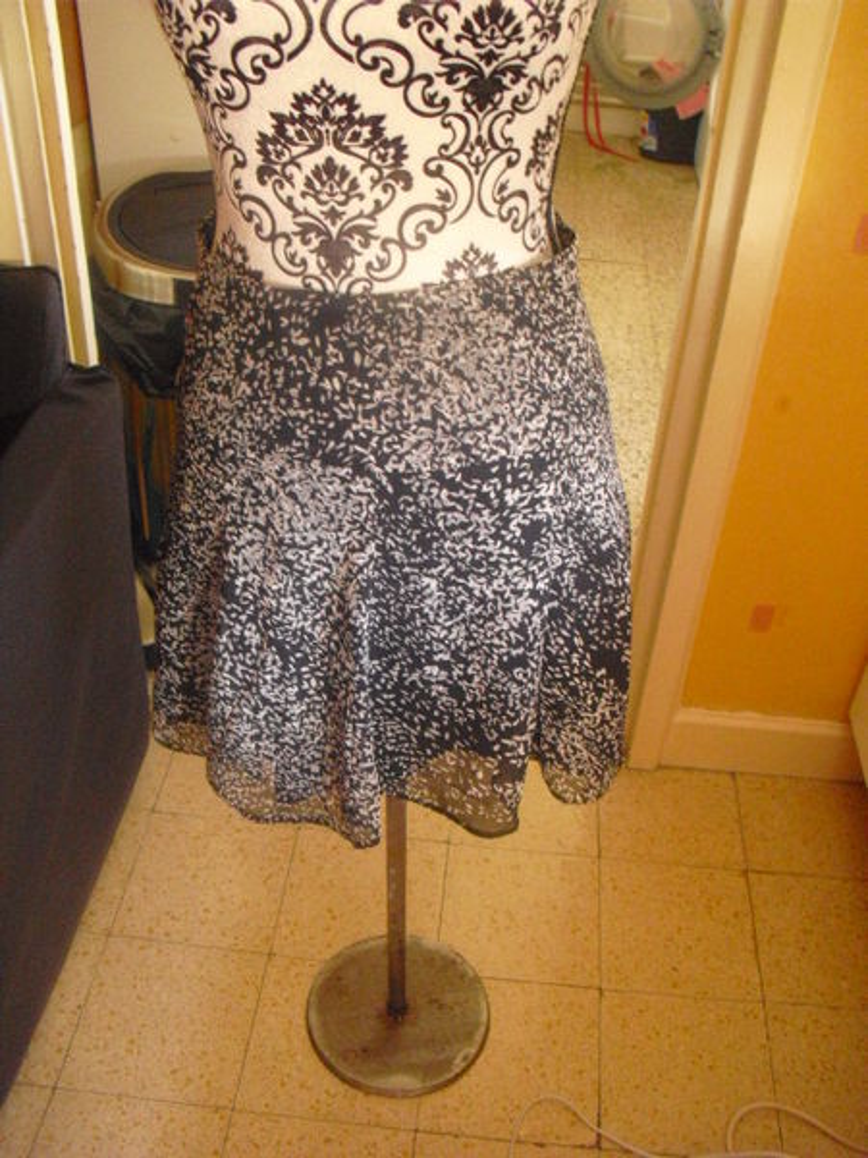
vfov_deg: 51.4
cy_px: 579
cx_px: 434
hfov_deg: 39.7
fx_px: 1204
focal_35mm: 36
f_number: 3.1
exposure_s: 1/20
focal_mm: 6.3
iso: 800
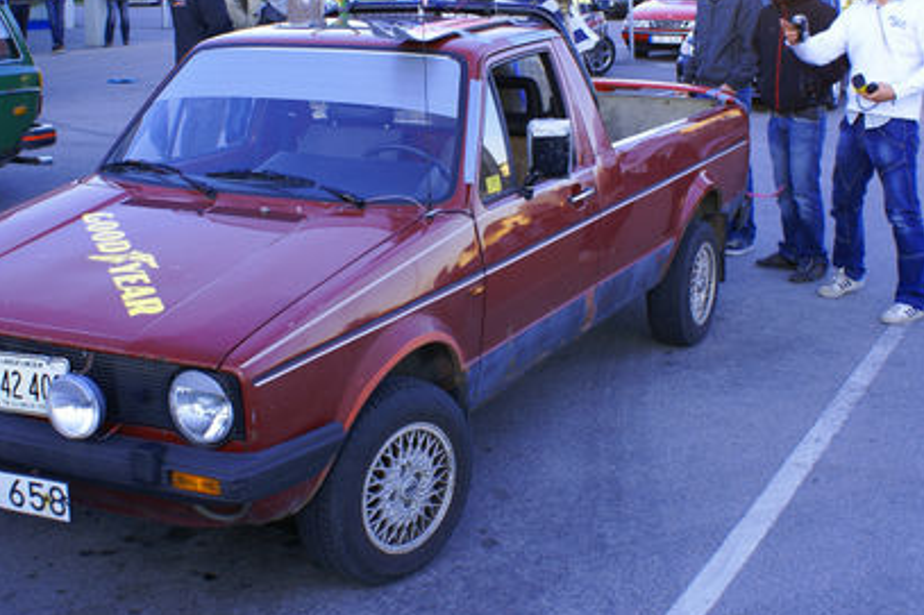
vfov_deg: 25.9
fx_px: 1334
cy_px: 222
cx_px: 452
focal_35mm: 52
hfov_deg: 38.2
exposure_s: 1/50
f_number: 4
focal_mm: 22
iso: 100
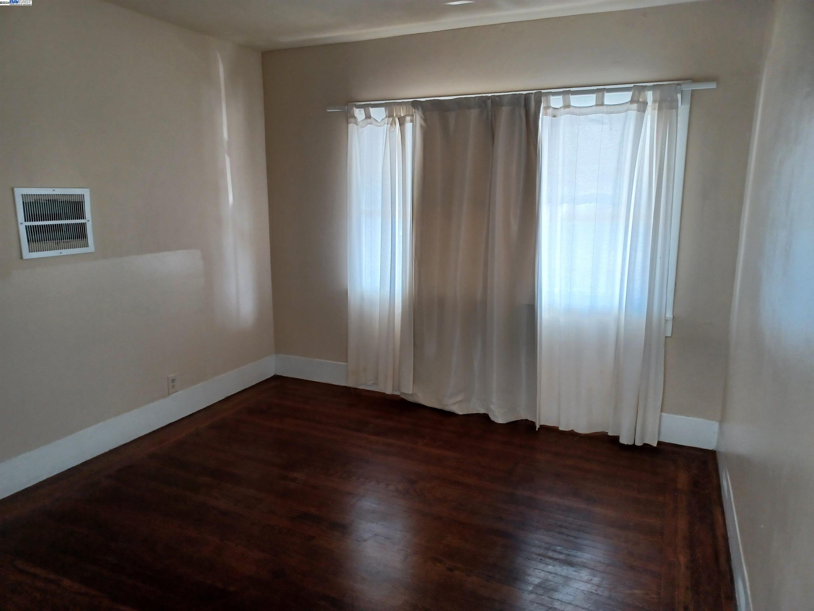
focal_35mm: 25
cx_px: 407
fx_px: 588
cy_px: 306
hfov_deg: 69.4
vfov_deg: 54.9
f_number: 1.8
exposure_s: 1/50
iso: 160
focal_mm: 4.6
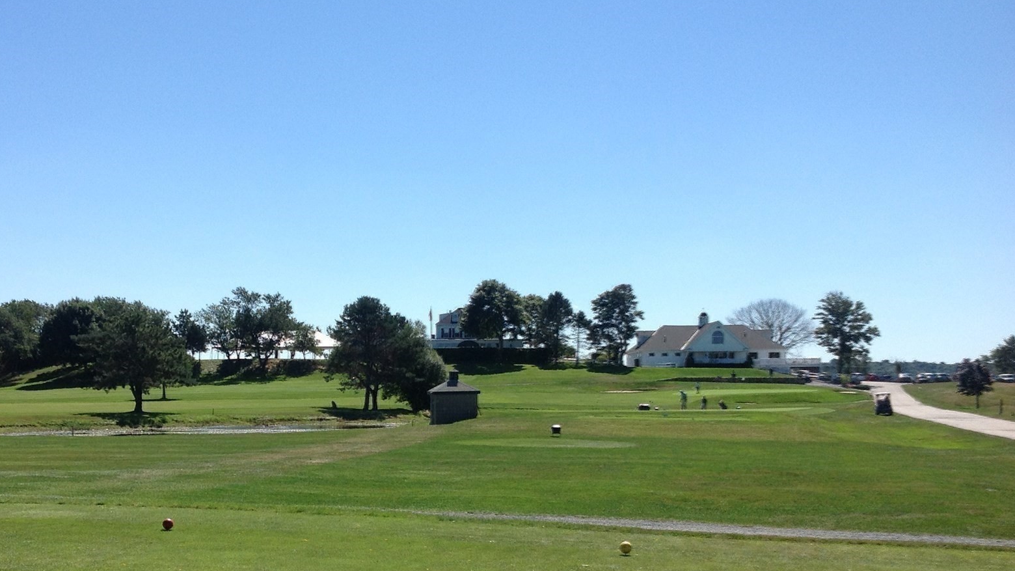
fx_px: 1346
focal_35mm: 50
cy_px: 391
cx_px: 381
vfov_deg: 23.8
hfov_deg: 41.0
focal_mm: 4.28
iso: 50
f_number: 2.4
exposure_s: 1/2016
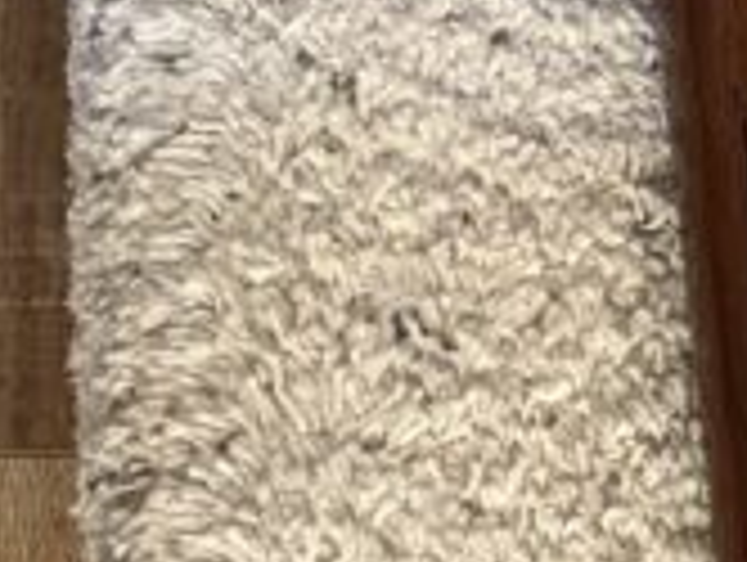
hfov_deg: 14.9
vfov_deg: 11.8
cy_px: 566
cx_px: 1035
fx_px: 2701
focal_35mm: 125
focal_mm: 5.96
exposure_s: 1/30
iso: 500
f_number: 1.6
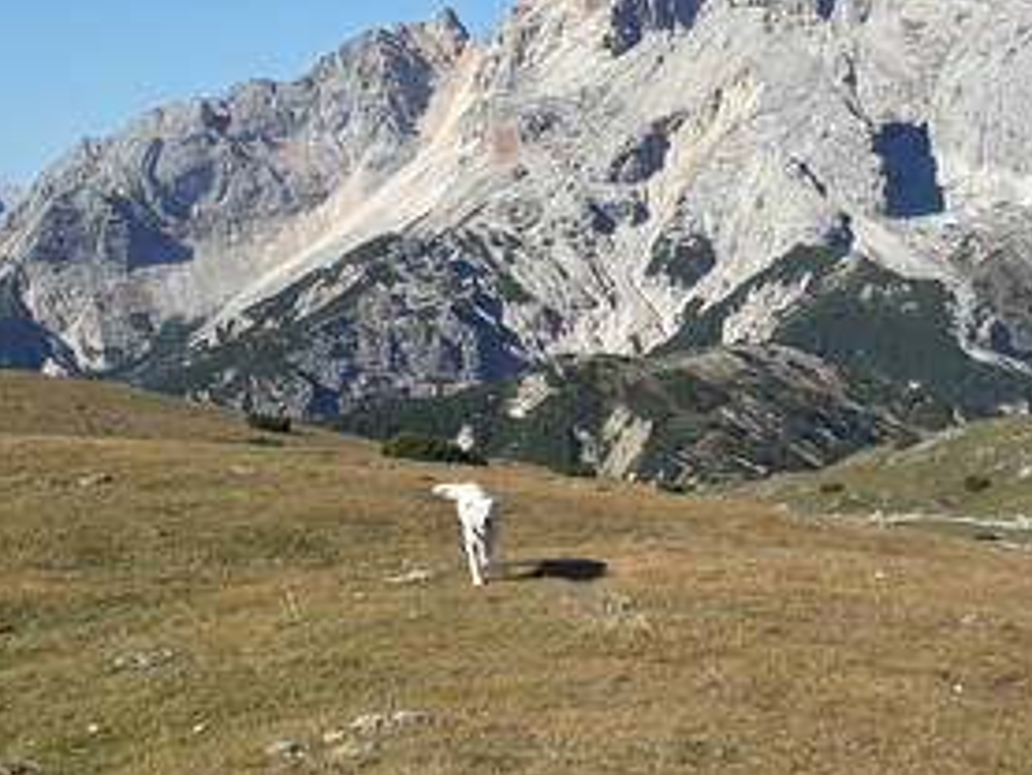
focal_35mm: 39
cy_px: 224
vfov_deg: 36.2
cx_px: 667
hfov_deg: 47.3
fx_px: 1163
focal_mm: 3.6
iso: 40
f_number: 1.9
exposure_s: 1/1770
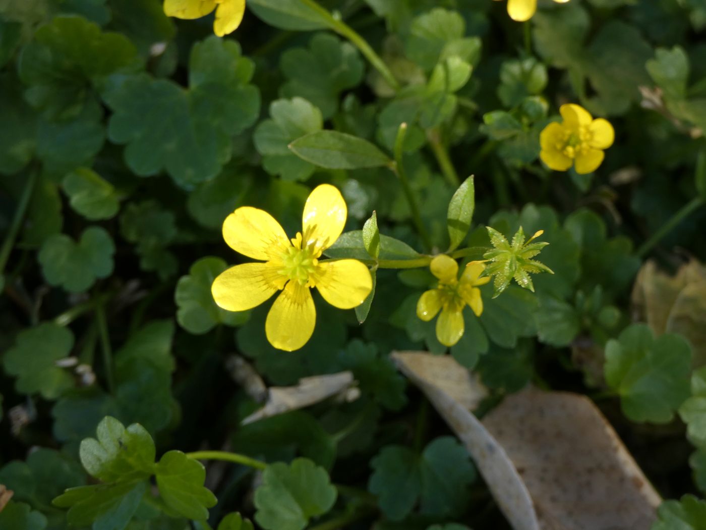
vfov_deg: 13.5
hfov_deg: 17.9
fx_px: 2243
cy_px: 265
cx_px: 353
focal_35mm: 110
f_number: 5
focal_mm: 19.7
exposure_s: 1/160
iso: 80
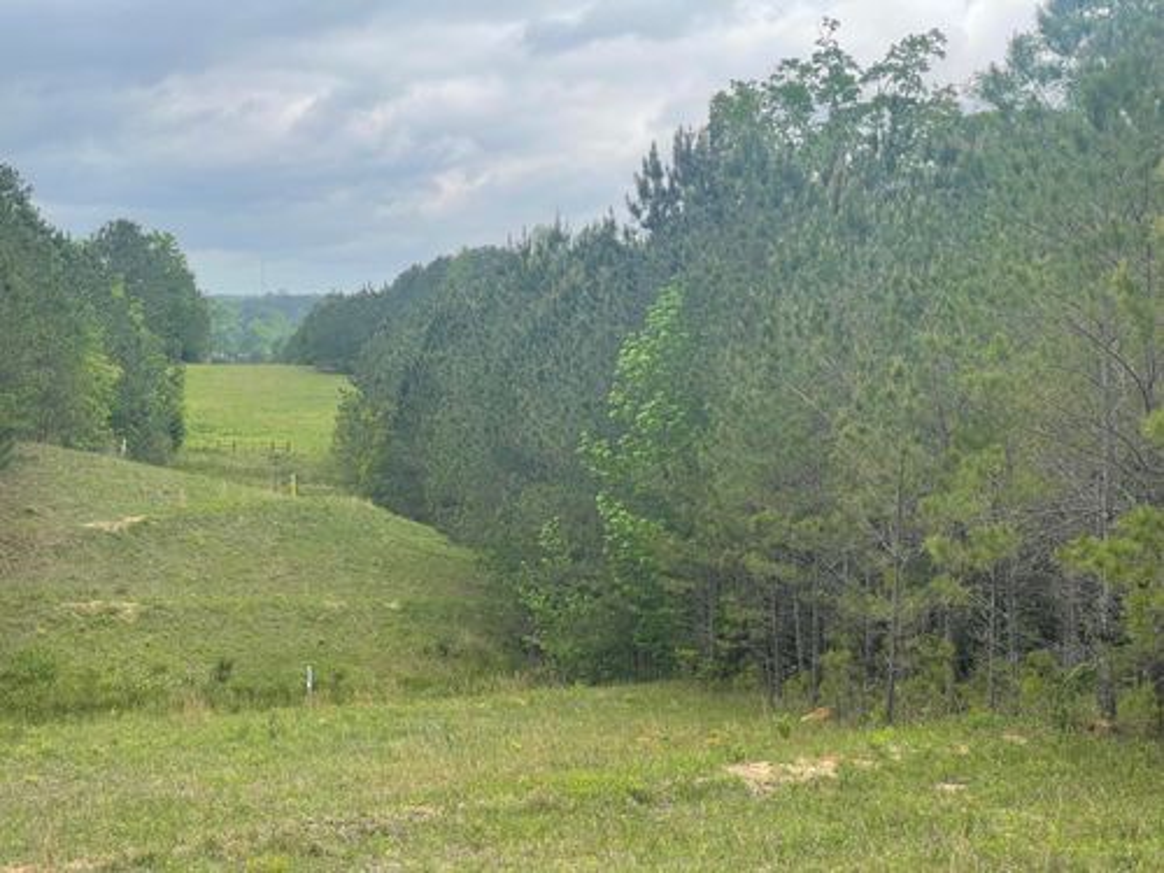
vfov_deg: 22.9
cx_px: 582
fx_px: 2152
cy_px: 436
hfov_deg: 30.3
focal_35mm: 64
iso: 20
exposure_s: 1/401
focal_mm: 7.5
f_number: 2.2
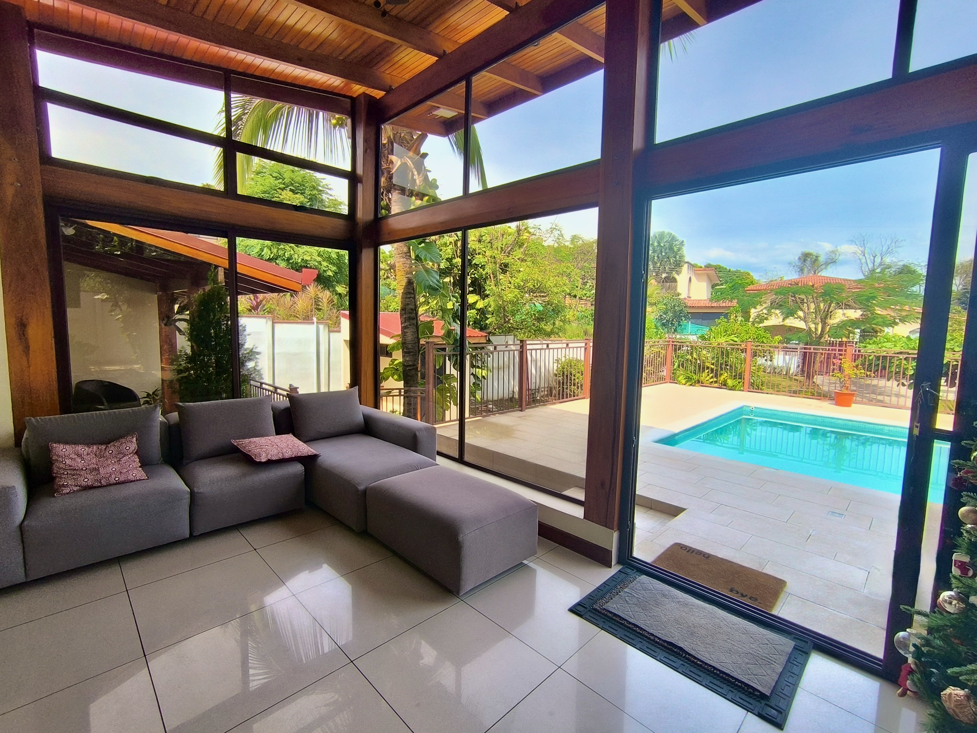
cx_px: 488
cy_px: 366
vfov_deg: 78.1
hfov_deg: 94.5
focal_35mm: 16
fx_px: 452
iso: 50
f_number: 2.2
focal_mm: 1.65
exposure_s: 1/373
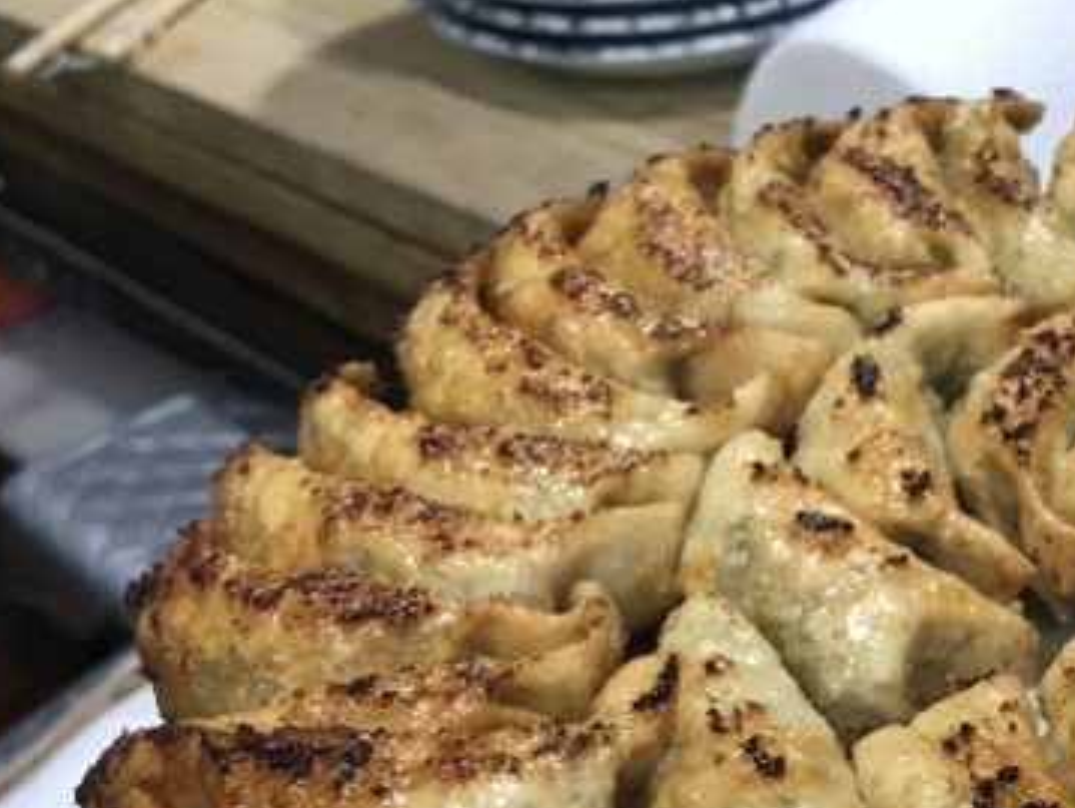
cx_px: 1162
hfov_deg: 23.0
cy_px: 760
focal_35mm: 80
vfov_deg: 18.1
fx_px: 2486
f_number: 1.8
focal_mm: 3.99
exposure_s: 1/30
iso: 20
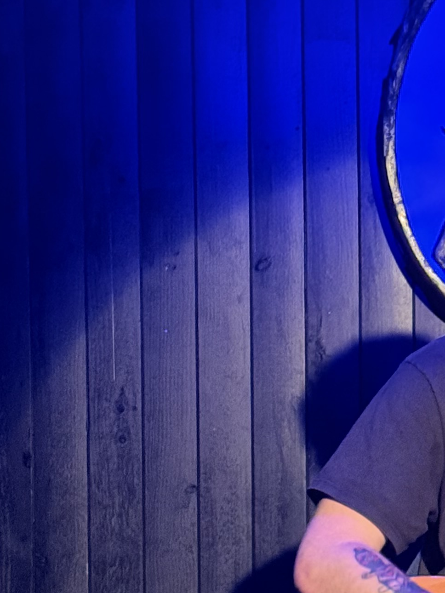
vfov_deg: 13.0
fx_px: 2570
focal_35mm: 150
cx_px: 640
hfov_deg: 9.6
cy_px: 581
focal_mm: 6.76
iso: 400
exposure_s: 1/33
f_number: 1.78
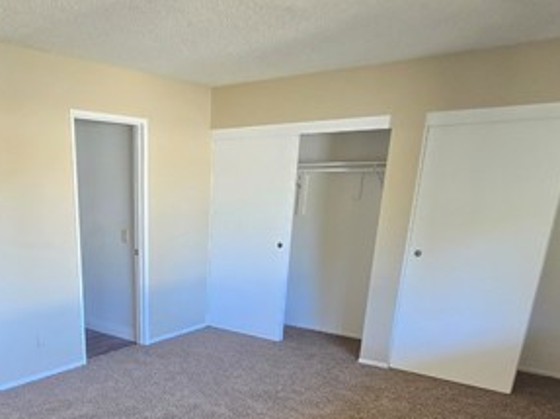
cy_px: 370
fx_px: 469
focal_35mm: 29
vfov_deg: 44.3
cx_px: 158
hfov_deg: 59.2
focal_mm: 2.2
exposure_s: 1/60
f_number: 2.2
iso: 400
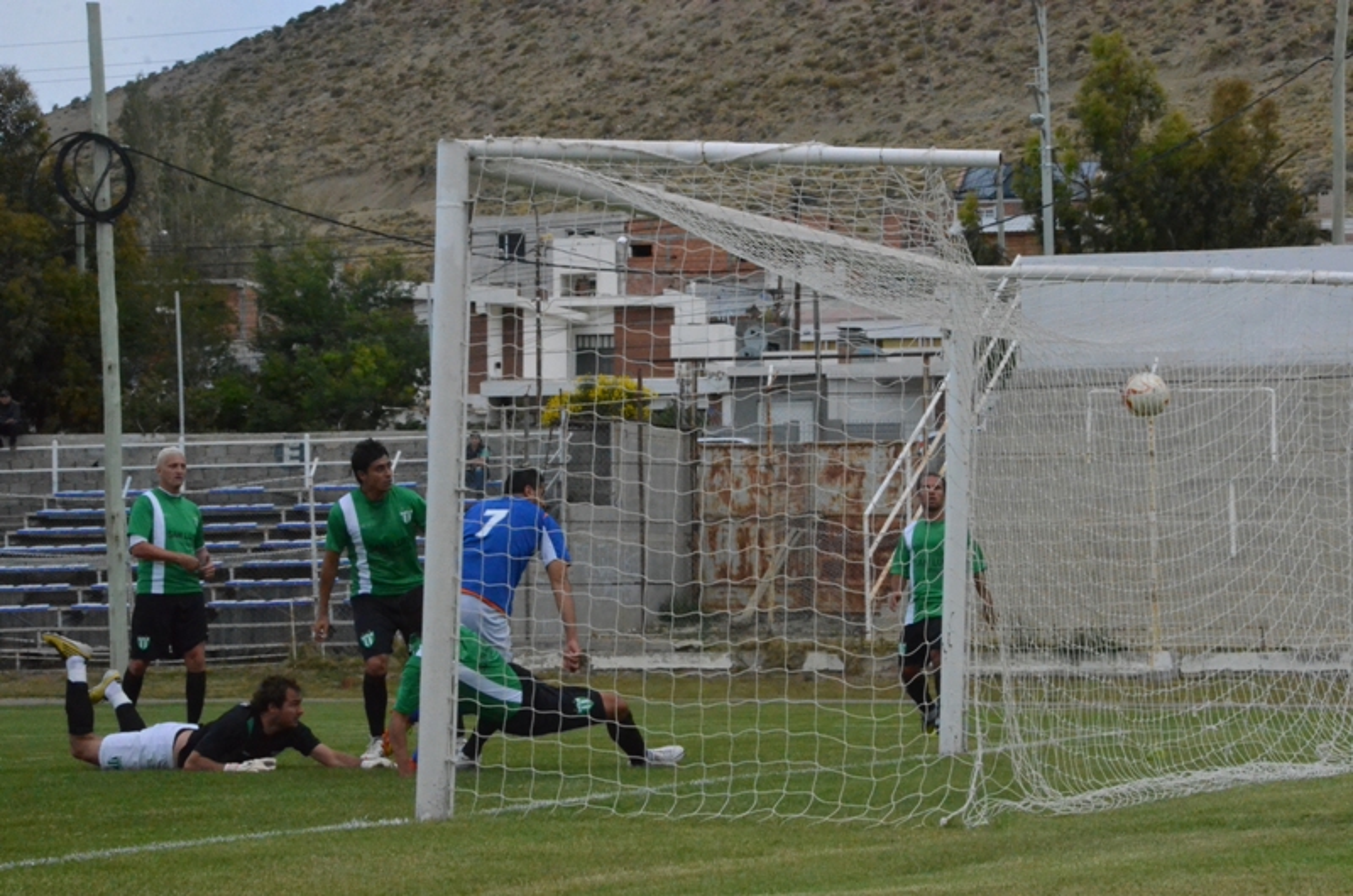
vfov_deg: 11.1
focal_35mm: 123
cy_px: 448
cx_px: 676
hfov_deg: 16.7
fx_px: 4614
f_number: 20
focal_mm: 82
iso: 6400
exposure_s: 1/1600
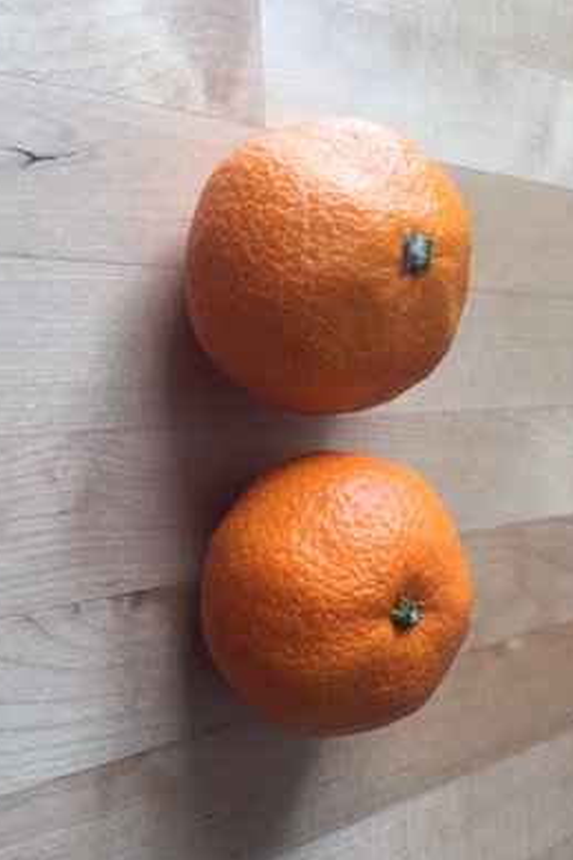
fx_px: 741
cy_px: 440
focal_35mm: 31
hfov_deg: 42.3
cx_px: 296
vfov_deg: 60.3
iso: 32
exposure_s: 1/60
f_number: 2.2
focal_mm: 4.15
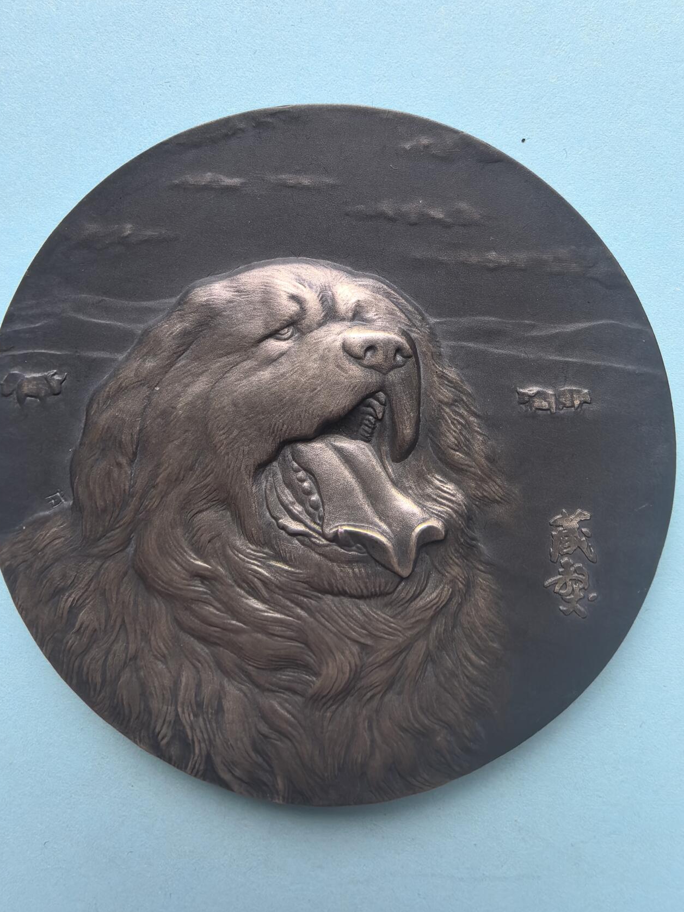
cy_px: 435
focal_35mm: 29
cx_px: 350
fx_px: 764
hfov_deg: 48.2
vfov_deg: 61.6
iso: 50
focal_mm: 1.76
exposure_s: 1/215
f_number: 2.2
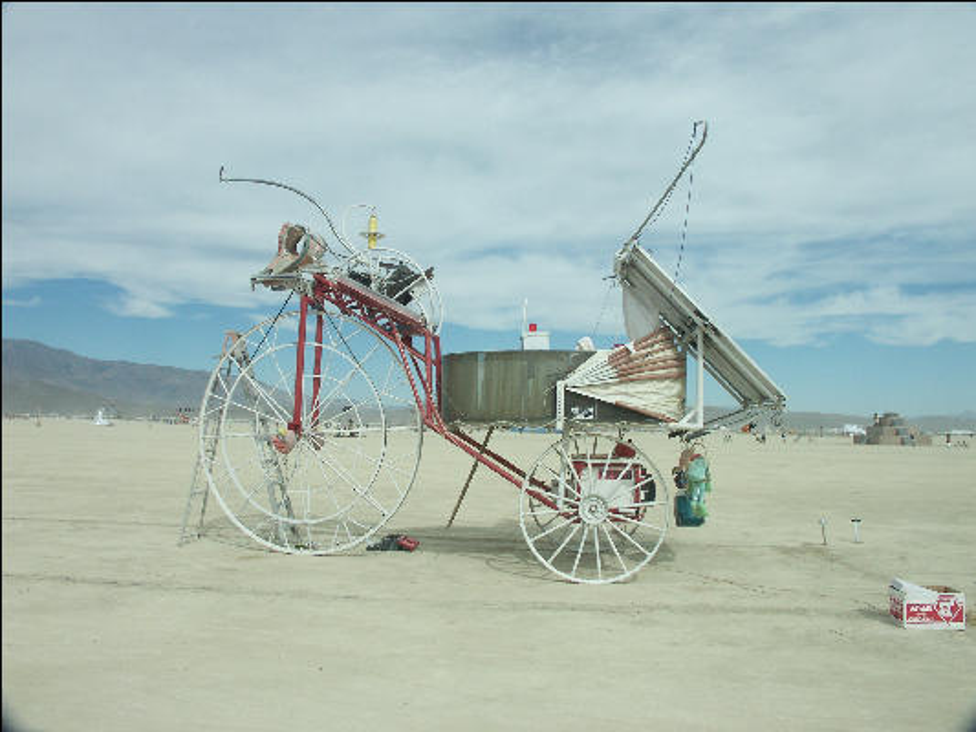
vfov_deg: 48.2
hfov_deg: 61.6
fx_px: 818
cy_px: 366
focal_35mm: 29
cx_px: 488
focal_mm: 7.61
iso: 100
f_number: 8
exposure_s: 1/640
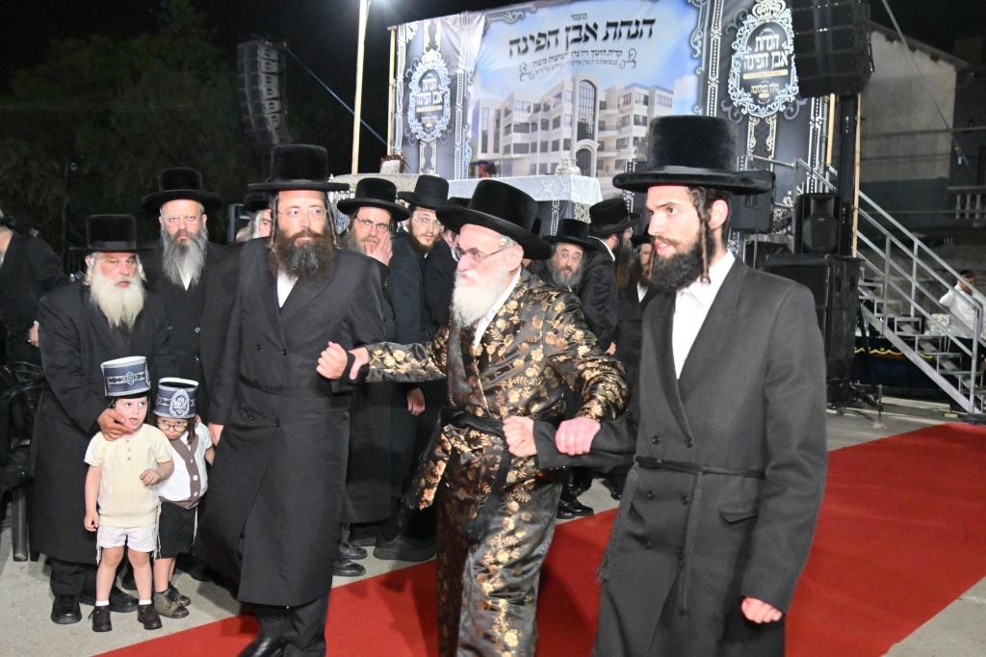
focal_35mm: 36
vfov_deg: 36.8
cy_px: 328
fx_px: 986
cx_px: 493
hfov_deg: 53.1
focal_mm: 24
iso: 2000
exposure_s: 1/200
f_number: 4
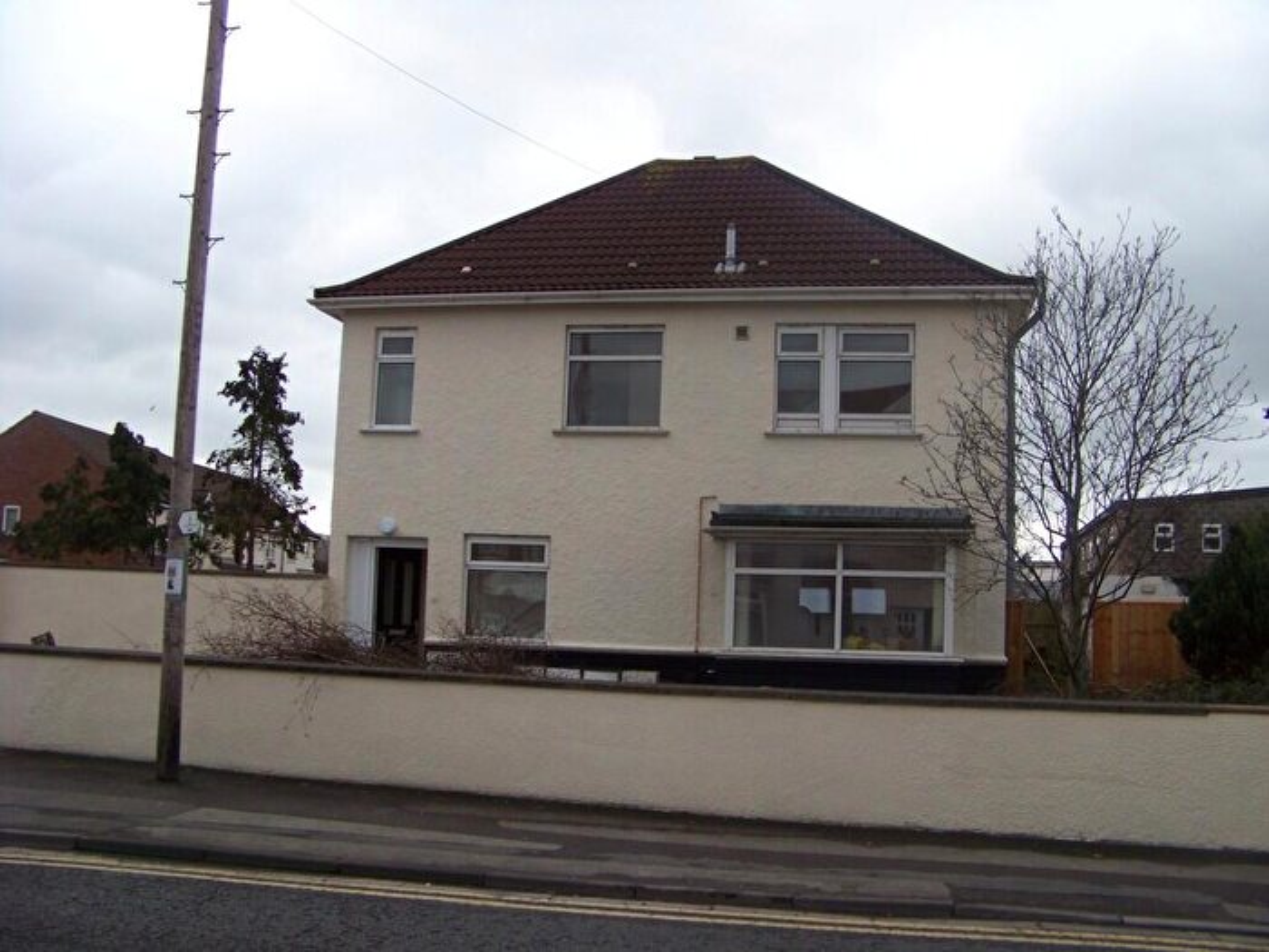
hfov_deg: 51.4
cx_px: 634
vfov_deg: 39.7
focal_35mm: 36
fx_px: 1320
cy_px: 476
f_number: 3.2
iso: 64
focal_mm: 5.85
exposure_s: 1/400
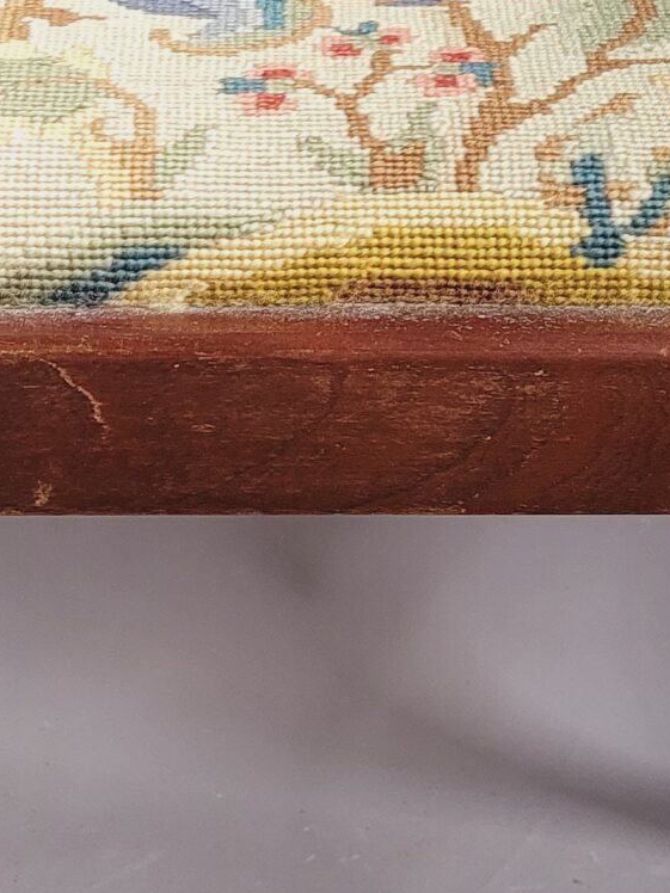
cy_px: 353
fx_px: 2297
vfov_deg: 22.0
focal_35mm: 89
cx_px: 407
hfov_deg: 16.6
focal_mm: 5.4
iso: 320
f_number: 1.8
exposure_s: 1/100
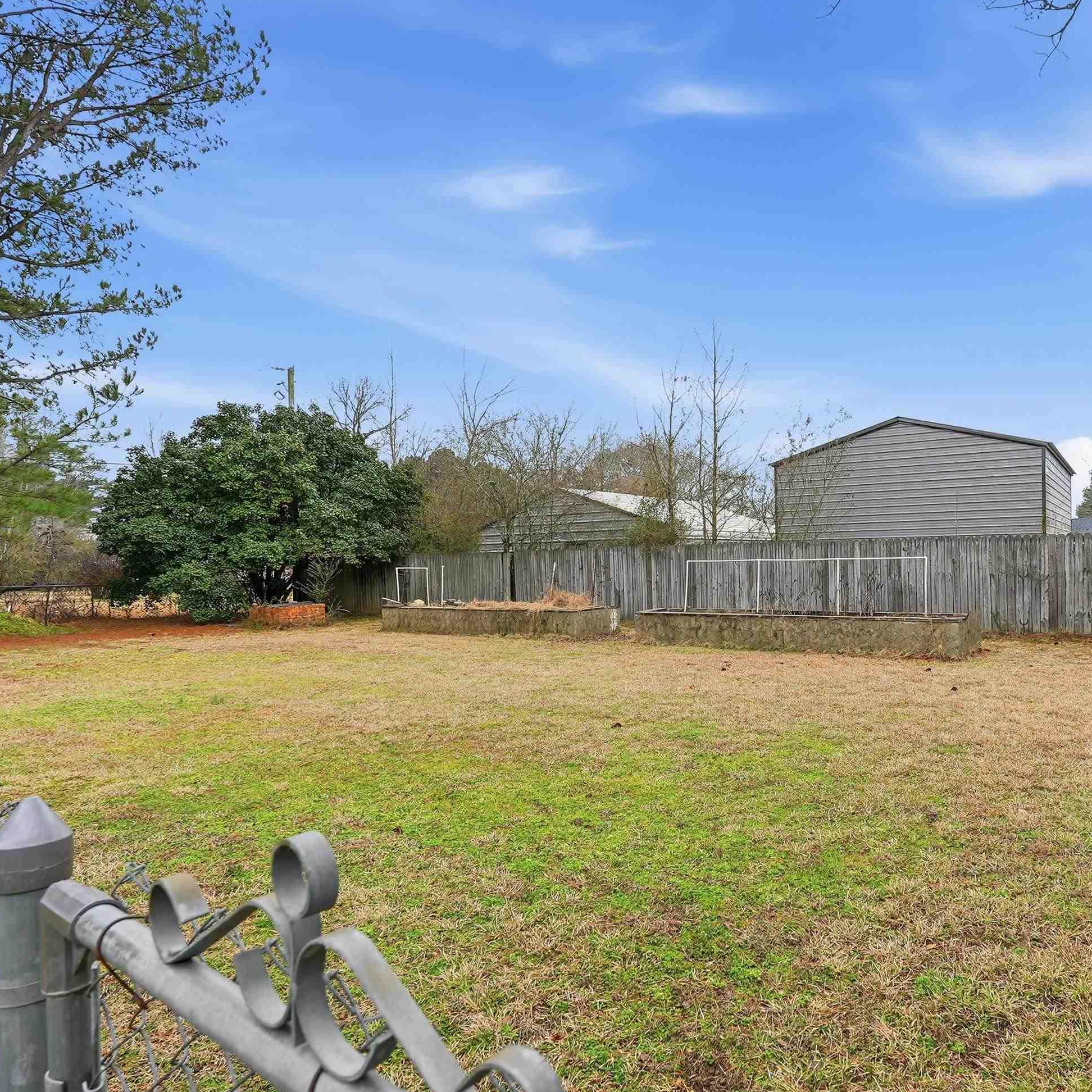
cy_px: 557
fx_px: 749
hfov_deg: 70.1
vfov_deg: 72.1
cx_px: 727
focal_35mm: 21
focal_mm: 16
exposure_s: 1/100
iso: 250
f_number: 9
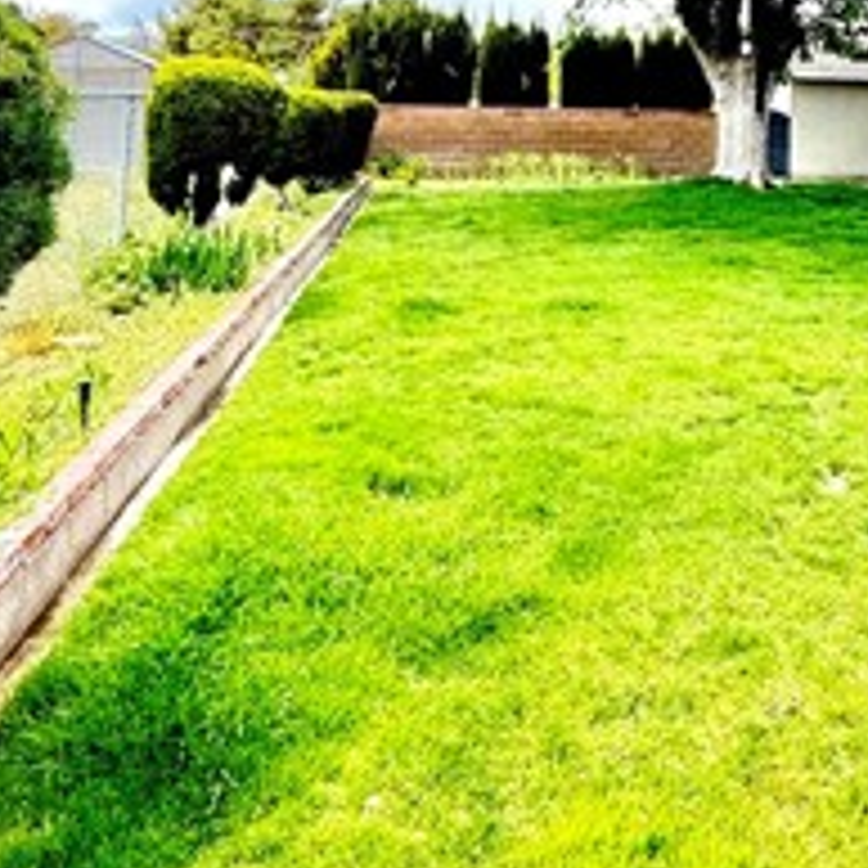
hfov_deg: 37.1
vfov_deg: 37.0
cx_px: 846
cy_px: 13
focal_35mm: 41
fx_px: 1163
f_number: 2.2
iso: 64
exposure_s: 1/210
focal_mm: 2.22
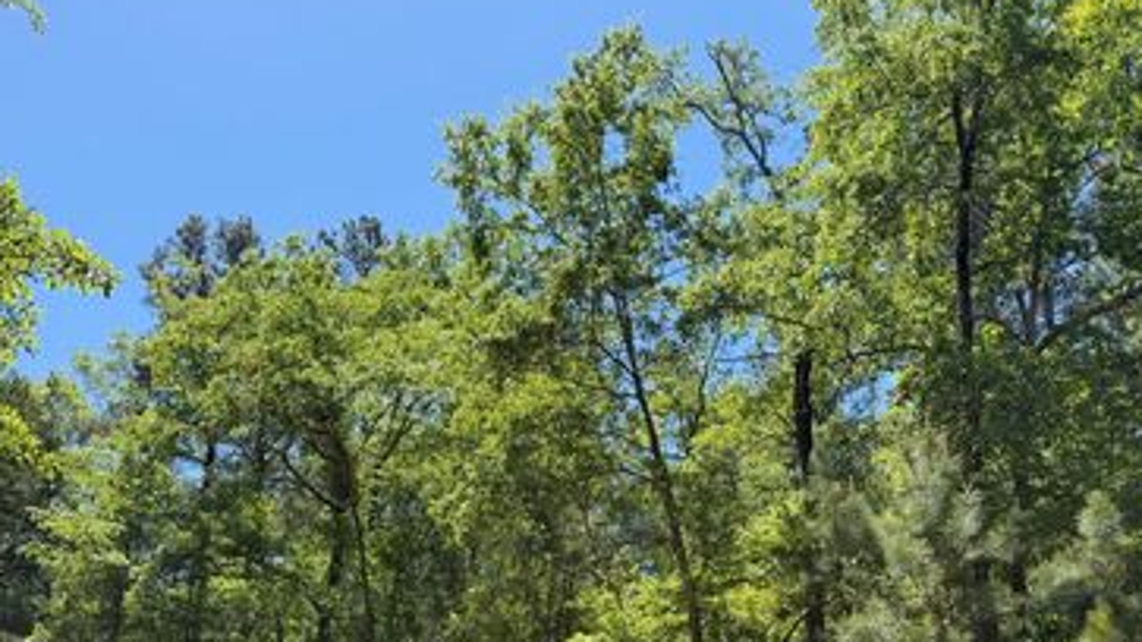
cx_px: 610
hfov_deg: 55.3
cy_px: 549
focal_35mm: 36
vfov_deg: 31.6
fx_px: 1090
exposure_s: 1/2110
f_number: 1.78
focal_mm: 6.76
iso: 80
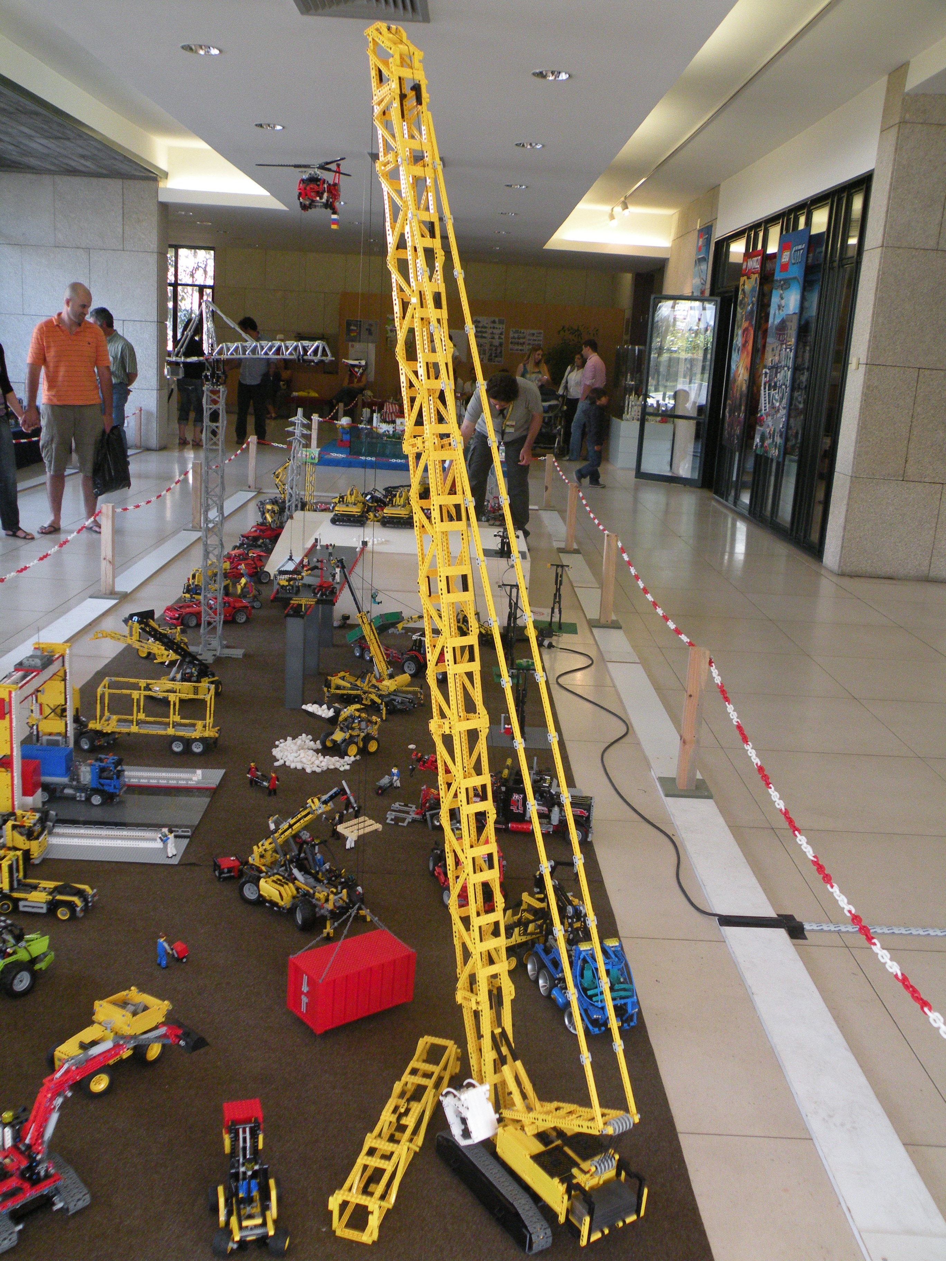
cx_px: 473
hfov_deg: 42.9
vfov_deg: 55.4
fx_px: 1202
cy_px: 630
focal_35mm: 33
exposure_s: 1/60
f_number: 3.2
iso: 221
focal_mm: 5.8
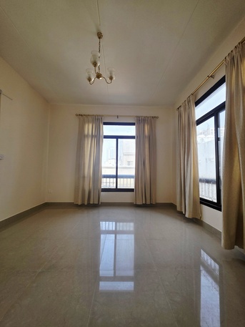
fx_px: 123
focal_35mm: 13
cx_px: 122
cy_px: 164
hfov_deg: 89.9
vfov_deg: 106.2
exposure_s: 1/370
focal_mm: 2.2
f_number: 1.9
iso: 100
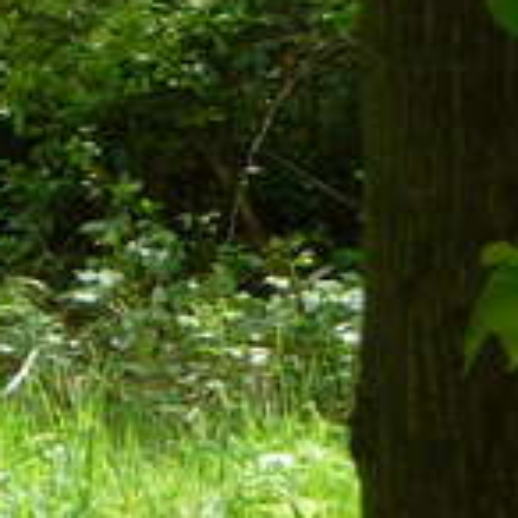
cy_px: -71
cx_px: -1068
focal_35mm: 311
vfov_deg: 5.6
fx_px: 5265
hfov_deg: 5.3
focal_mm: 8.5
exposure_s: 1/250
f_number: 4.2
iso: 100
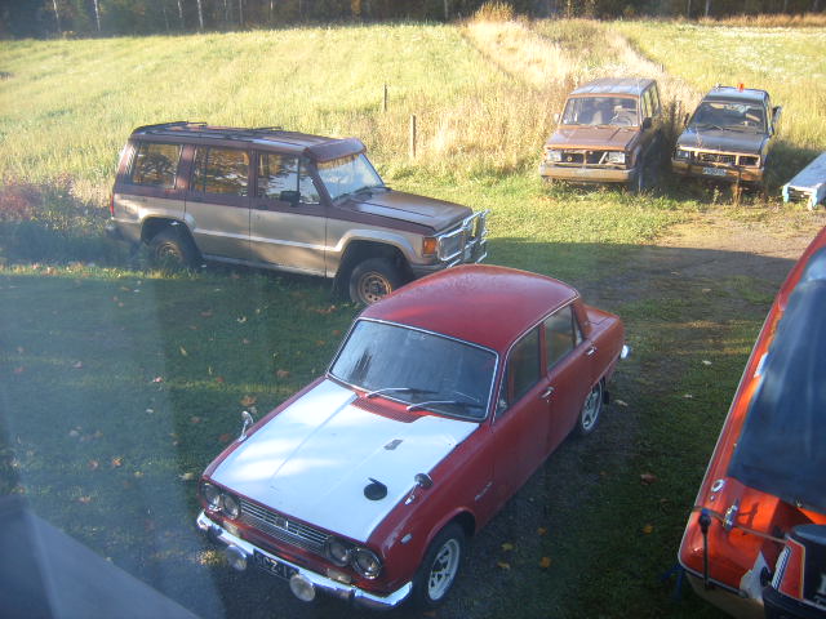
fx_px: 835
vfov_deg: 40.7
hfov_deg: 52.6
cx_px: 413
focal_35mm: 35
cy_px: 310
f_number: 2.8
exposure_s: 1/125
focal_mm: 5.8
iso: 50
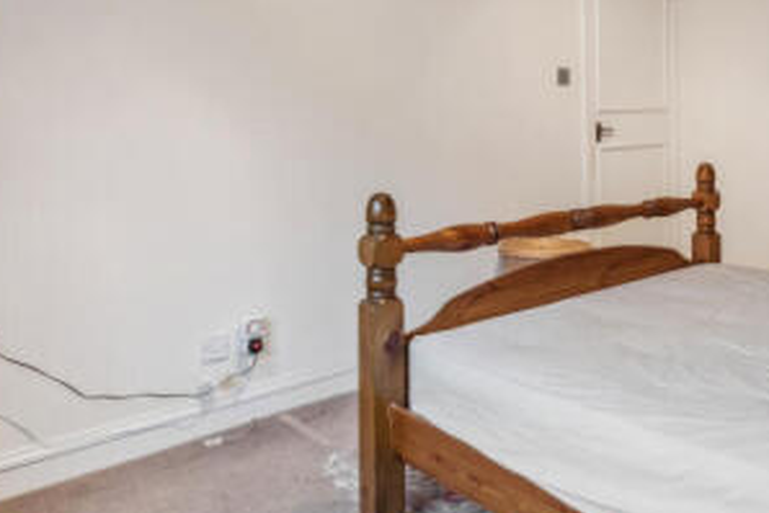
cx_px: 621
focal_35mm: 33
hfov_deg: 53.2
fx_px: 705
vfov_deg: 38.9
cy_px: 125
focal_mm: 10
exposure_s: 1/2.5
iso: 400
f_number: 11
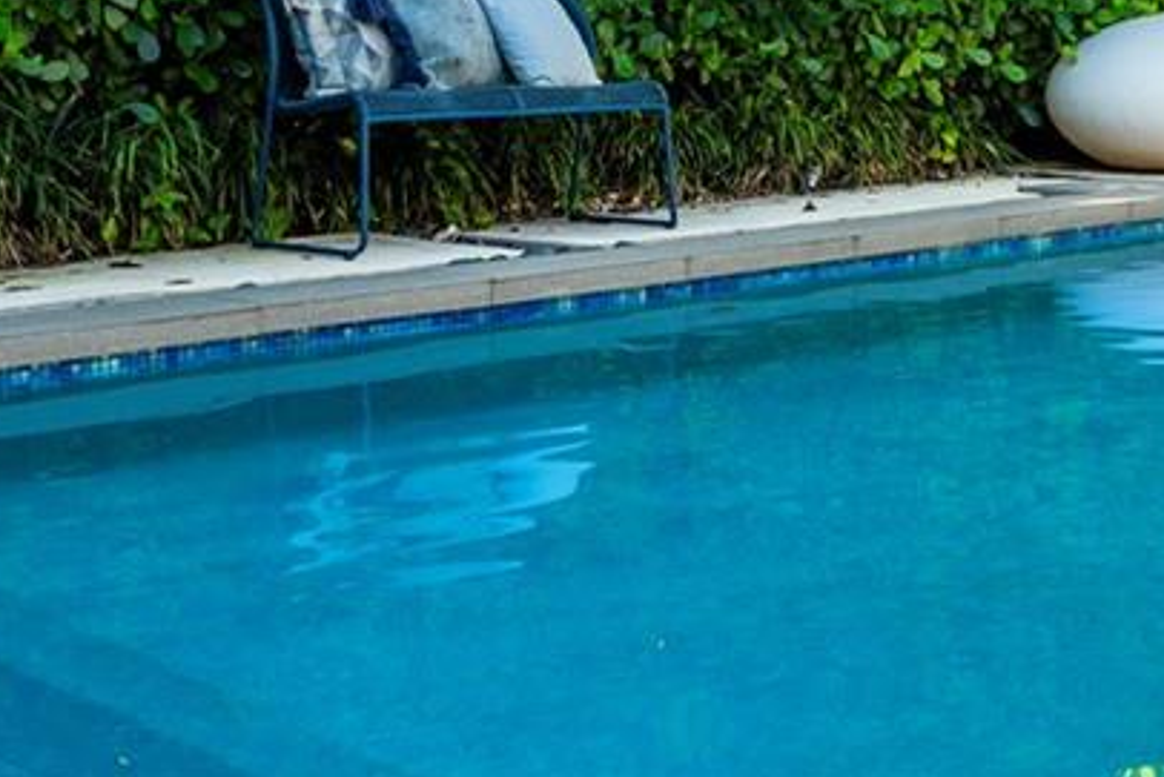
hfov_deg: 26.7
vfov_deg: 18.8
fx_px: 2296
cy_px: 27
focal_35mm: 71
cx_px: 1193
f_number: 8
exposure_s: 1/50
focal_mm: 18
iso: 100
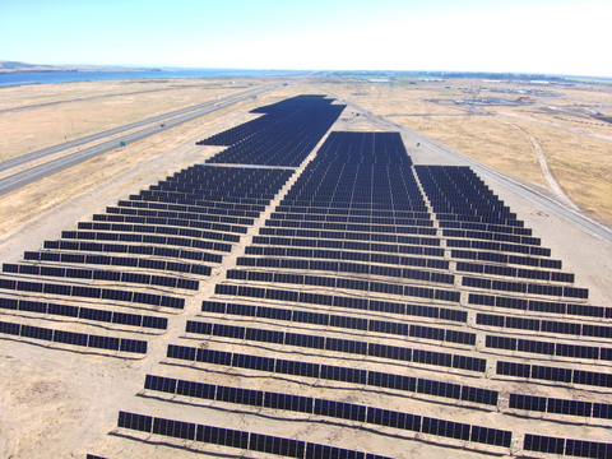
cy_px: 230
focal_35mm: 21
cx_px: 306
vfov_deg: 63.4
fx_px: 371
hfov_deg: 79.0
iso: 336
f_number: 2.8
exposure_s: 1/1920
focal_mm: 3.7
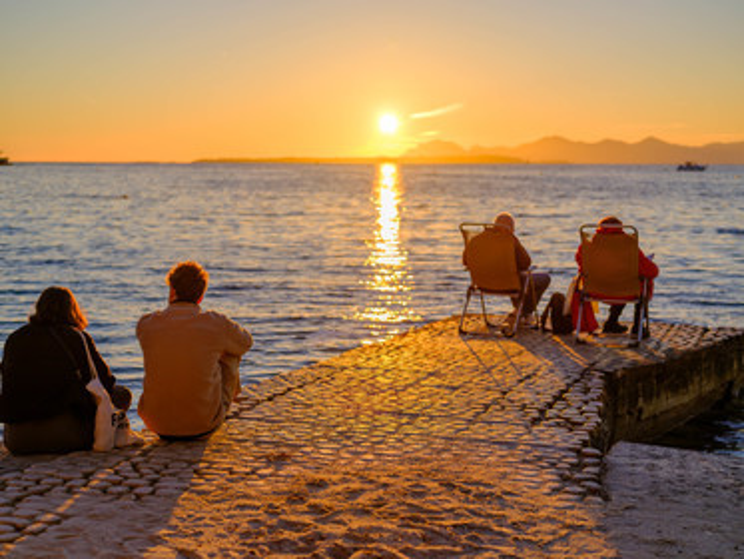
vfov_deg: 29.1
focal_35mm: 50
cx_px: 372
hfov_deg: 38.2
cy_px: 280
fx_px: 1075
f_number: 2.8
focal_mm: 63
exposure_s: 1/1600
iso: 320
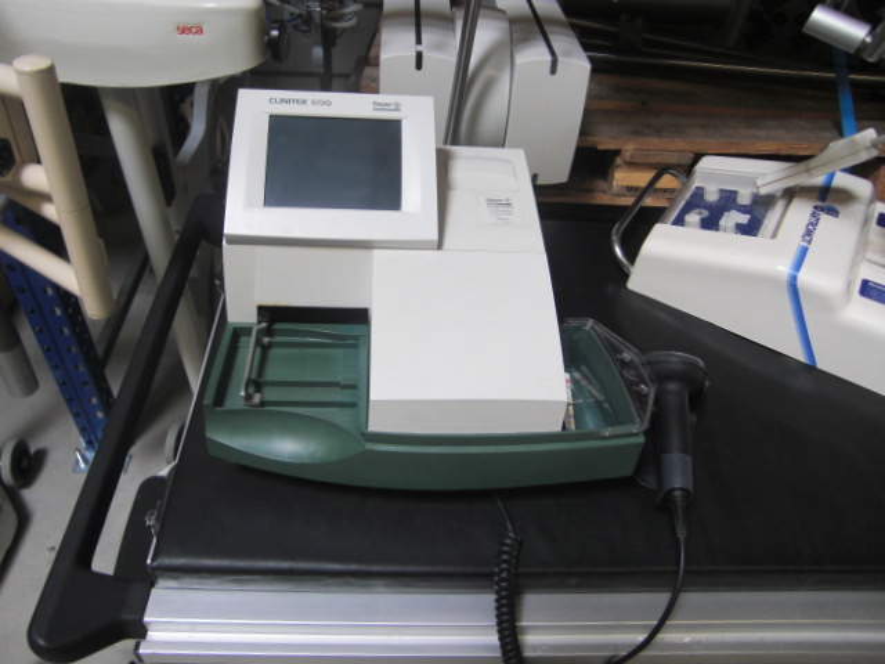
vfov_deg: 49.7
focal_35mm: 28
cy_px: 332
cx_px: 442
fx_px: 716
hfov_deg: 63.4
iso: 100
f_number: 2.6
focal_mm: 4.9
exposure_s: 1/80
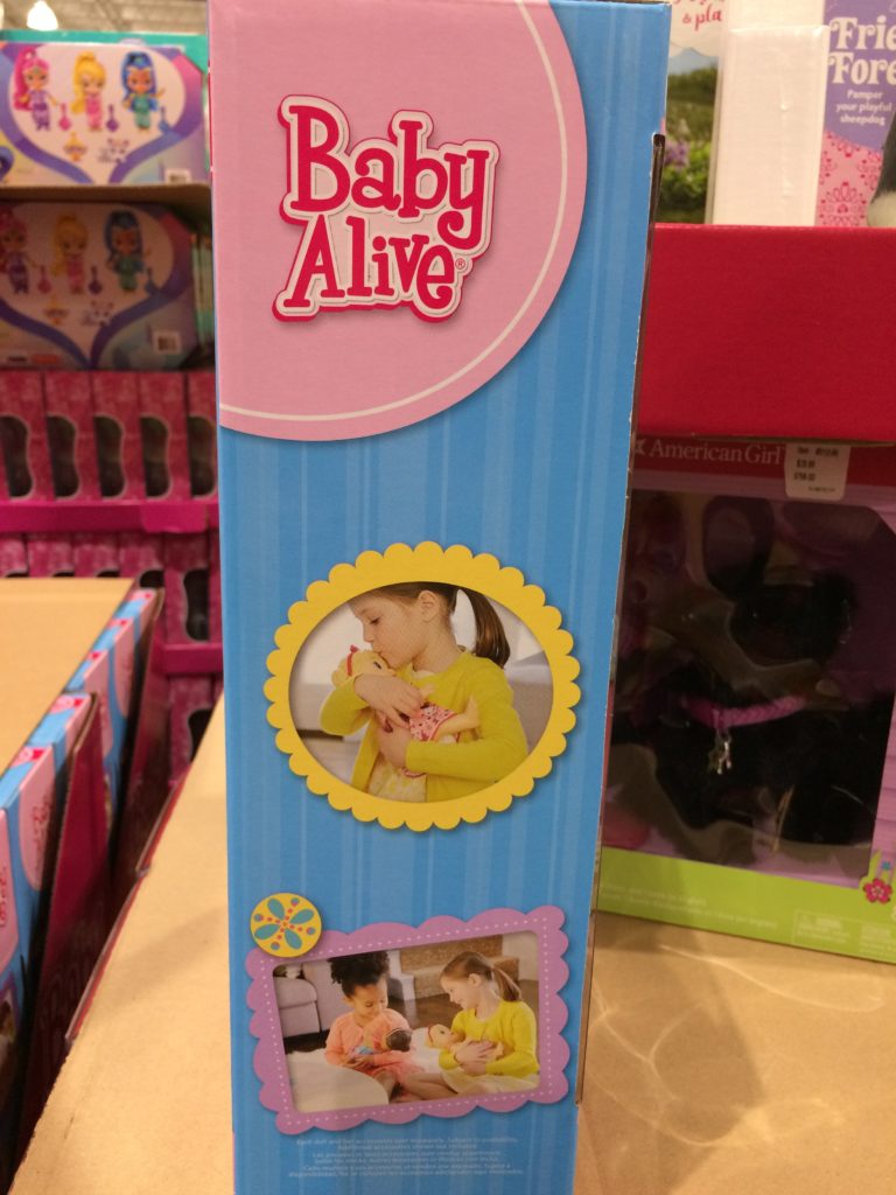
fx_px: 1001
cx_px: 448
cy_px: 598
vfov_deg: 61.7
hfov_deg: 48.2
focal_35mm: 29
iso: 125
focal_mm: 4.15
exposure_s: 1/30
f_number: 2.2
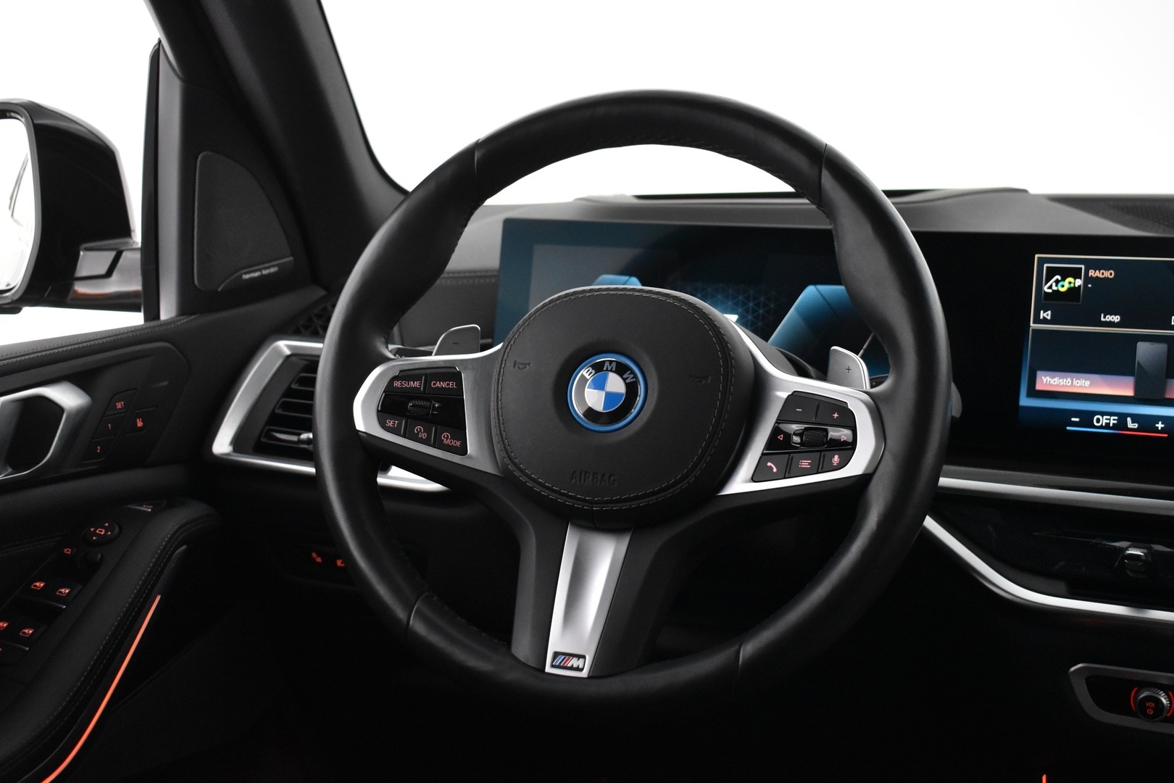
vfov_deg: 29.9
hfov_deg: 43.6
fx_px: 1467
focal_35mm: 45
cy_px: 392
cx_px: 587
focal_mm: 30
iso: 3200
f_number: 4.2
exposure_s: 1/40
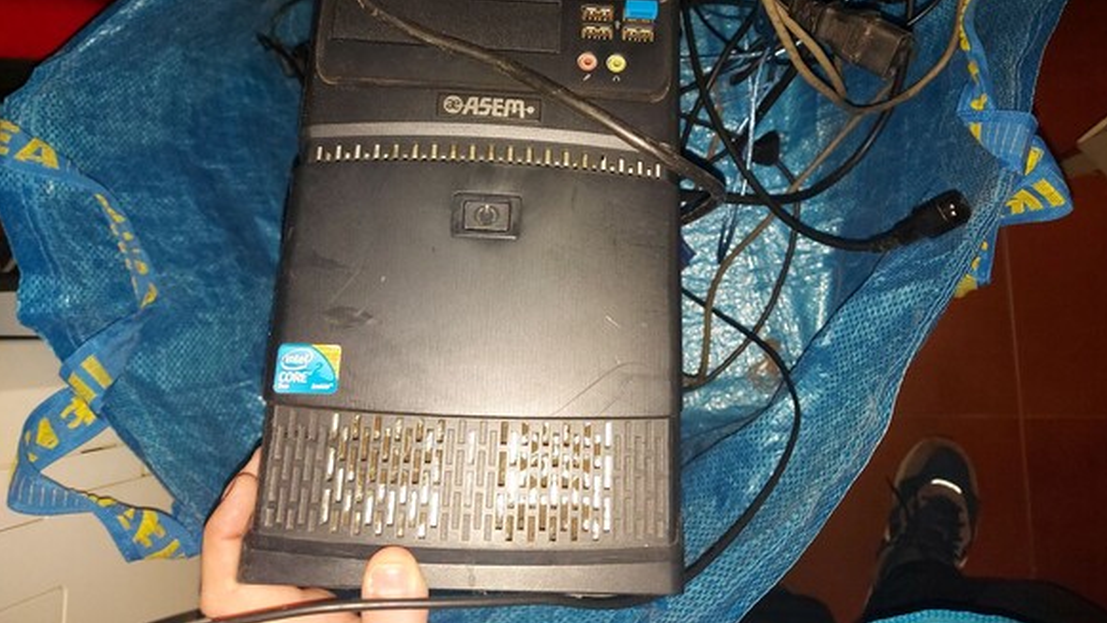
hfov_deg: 69.8
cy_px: 200
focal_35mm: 27
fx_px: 793
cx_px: 564
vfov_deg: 42.3
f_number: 1.8
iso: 250
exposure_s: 1/50
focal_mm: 5.23
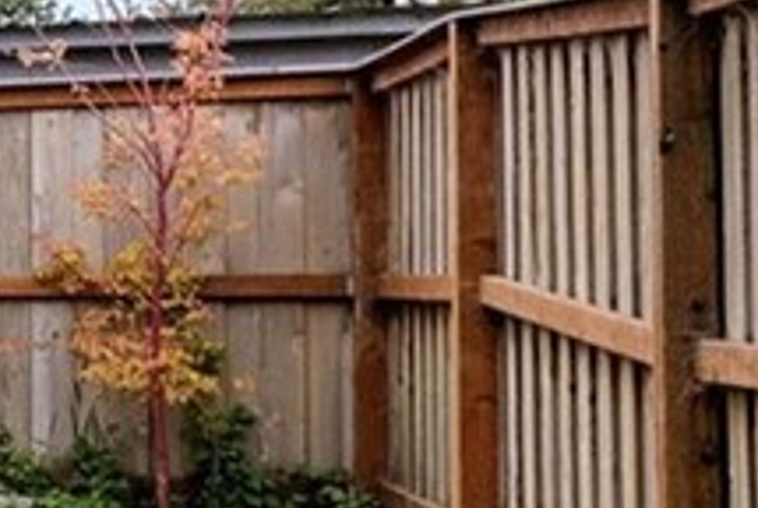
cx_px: -1692
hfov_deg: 10.5
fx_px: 2193
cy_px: 243
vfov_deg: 13.2
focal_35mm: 104
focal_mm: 14
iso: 1000
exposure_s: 1/2000
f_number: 5
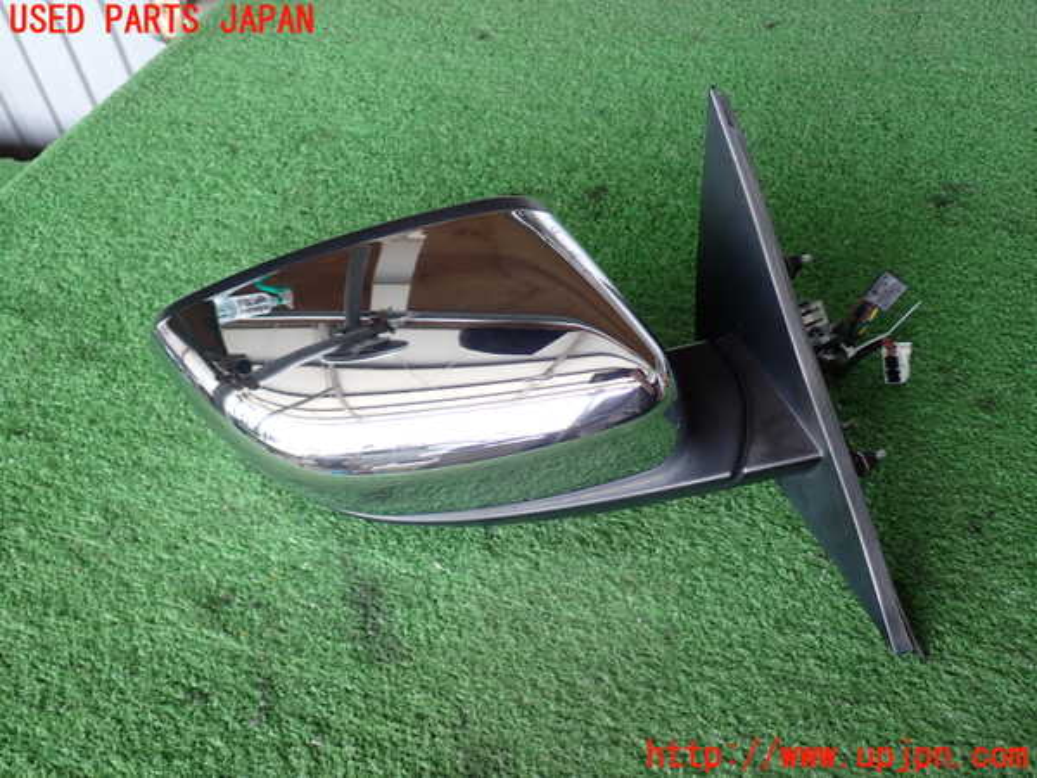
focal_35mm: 36
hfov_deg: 51.4
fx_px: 1078
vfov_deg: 39.7
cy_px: 389
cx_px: 518
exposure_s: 1/80
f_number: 2.5
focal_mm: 6.37
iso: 125
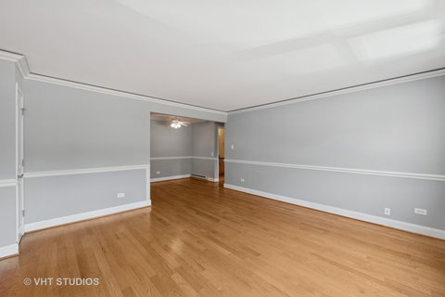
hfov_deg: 100.4
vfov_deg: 77.3
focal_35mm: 15
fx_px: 185
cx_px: 222
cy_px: 148
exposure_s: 1/50
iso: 250
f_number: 8
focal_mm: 15
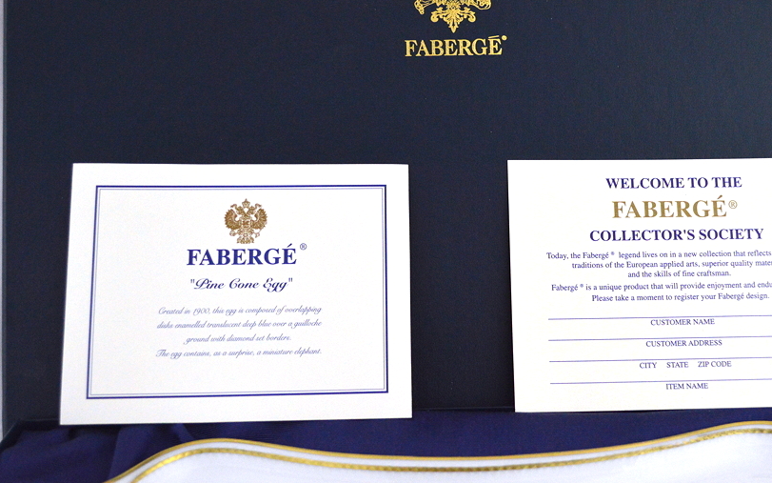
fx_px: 1031
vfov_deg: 26.3
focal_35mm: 49
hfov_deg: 40.8
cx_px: 469
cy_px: 268
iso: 1800
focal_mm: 26
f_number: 4.2
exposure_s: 1/500
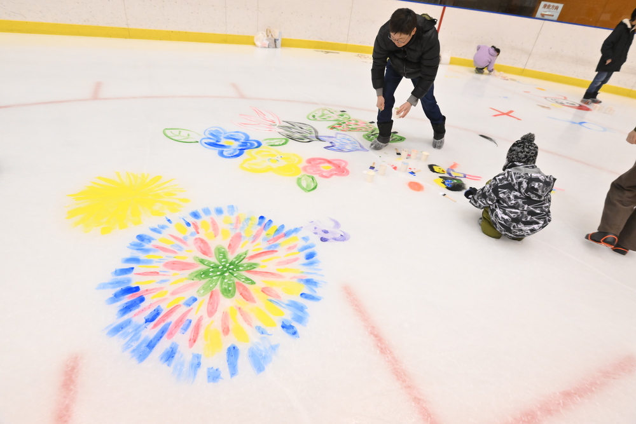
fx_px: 336
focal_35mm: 19
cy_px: 212
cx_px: 318
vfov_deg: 64.6
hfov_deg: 86.9
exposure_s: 1/250
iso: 5000
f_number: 6.3
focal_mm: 19
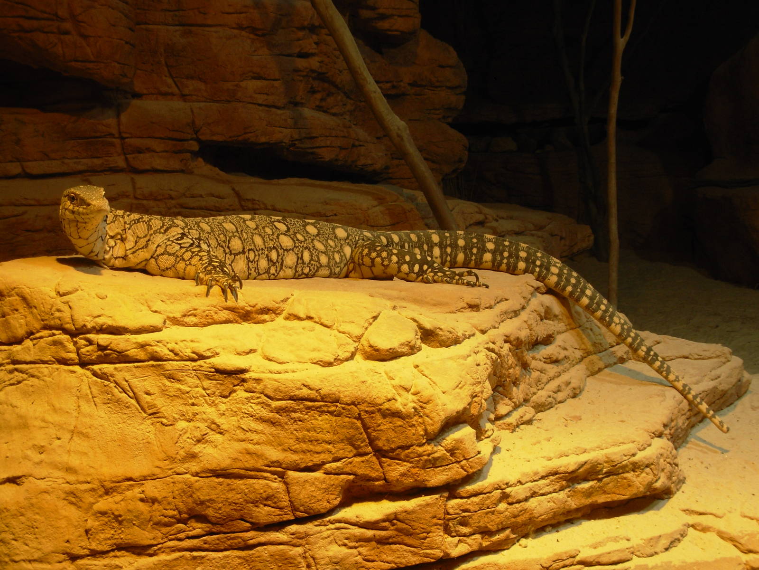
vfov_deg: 25.2
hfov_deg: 33.2
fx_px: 1272
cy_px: 285
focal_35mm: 58
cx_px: 380
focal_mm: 9.5
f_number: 3.3
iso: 50
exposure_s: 1/80.6
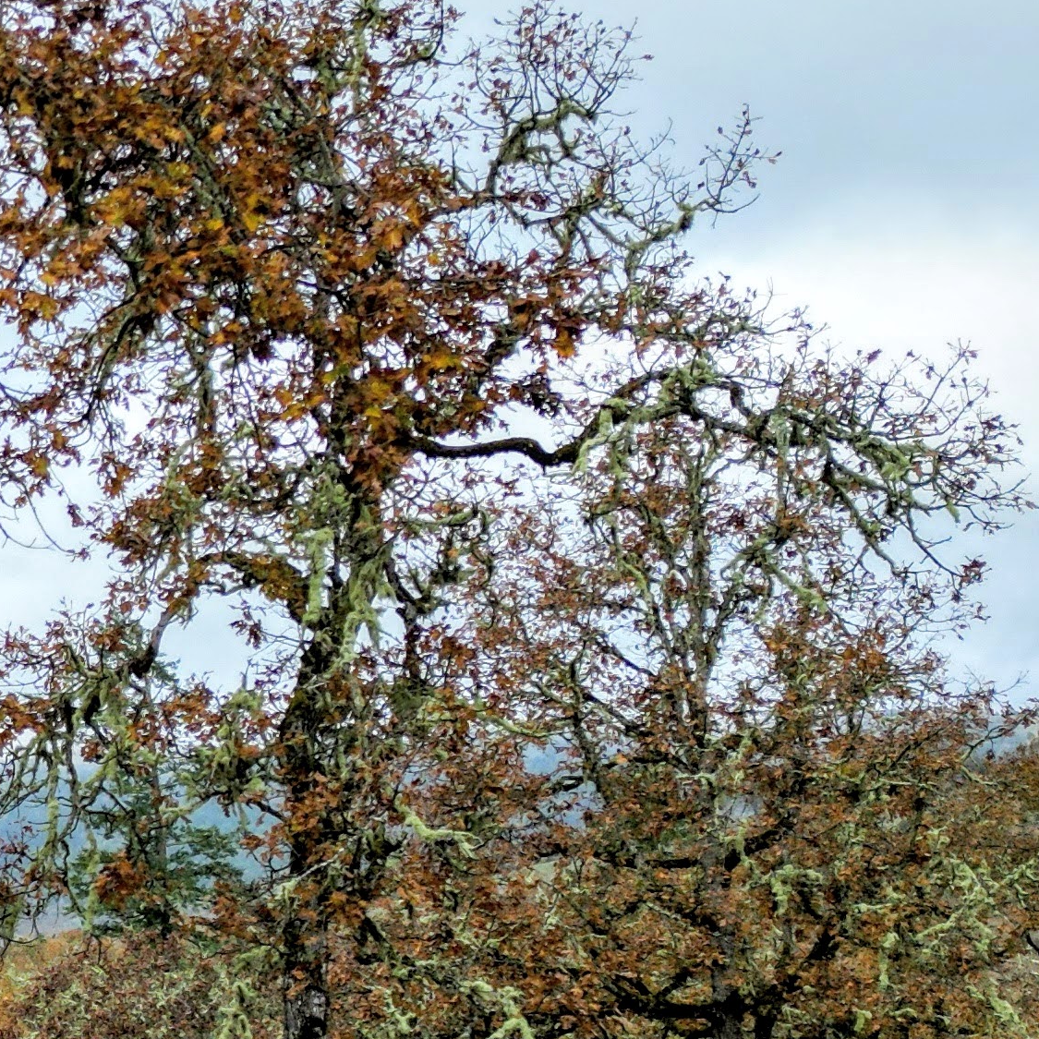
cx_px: -564
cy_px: 639
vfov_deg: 22.7
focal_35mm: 76
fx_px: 2581
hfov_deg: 19.5
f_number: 1.7
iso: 130
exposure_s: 1/1500
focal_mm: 6.72
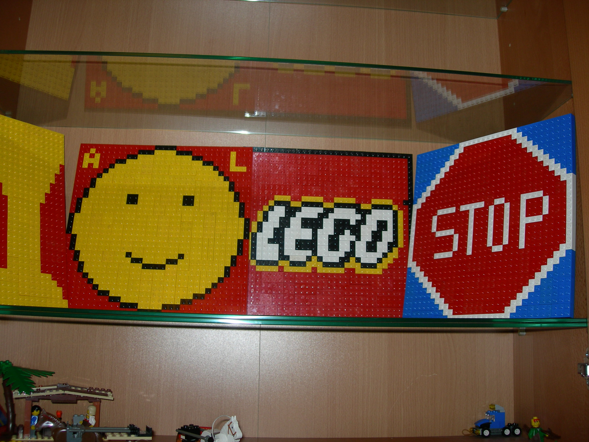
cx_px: 294
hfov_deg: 49.0
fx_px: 647
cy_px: 221
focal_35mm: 38
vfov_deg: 37.7
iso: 50
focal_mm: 7.8
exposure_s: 1/60.1
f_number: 2.8
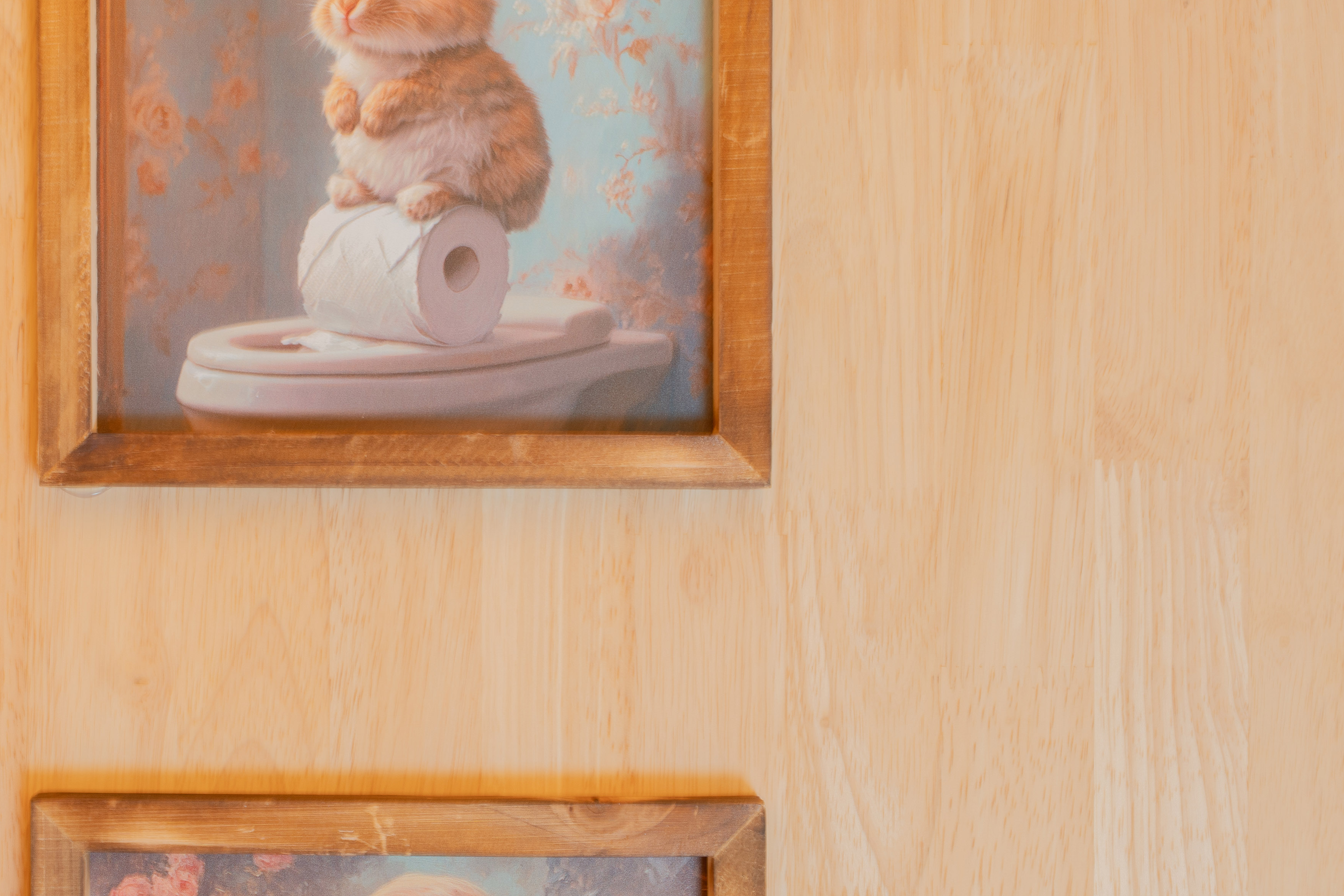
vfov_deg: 21.9
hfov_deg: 31.9
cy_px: 556
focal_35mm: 62
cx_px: 379
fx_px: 2314
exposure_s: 1
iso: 100
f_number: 5.6
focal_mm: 23
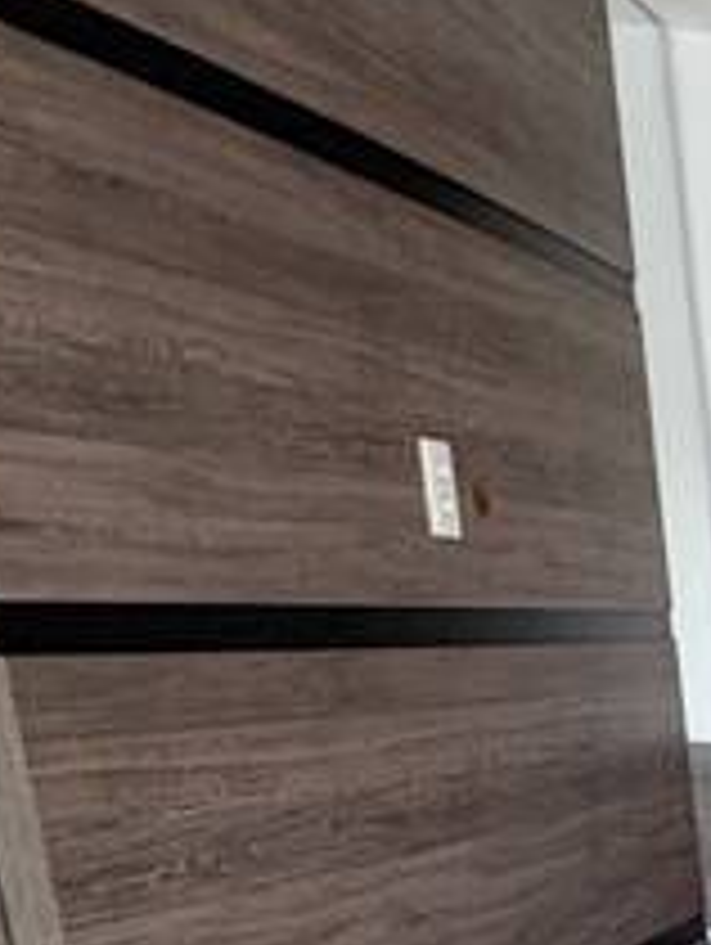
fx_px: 1968
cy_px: 1292
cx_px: 1683
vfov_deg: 23.3
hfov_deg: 14.3
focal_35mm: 72
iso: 400
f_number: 2.2
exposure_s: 1/60
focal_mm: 2.22
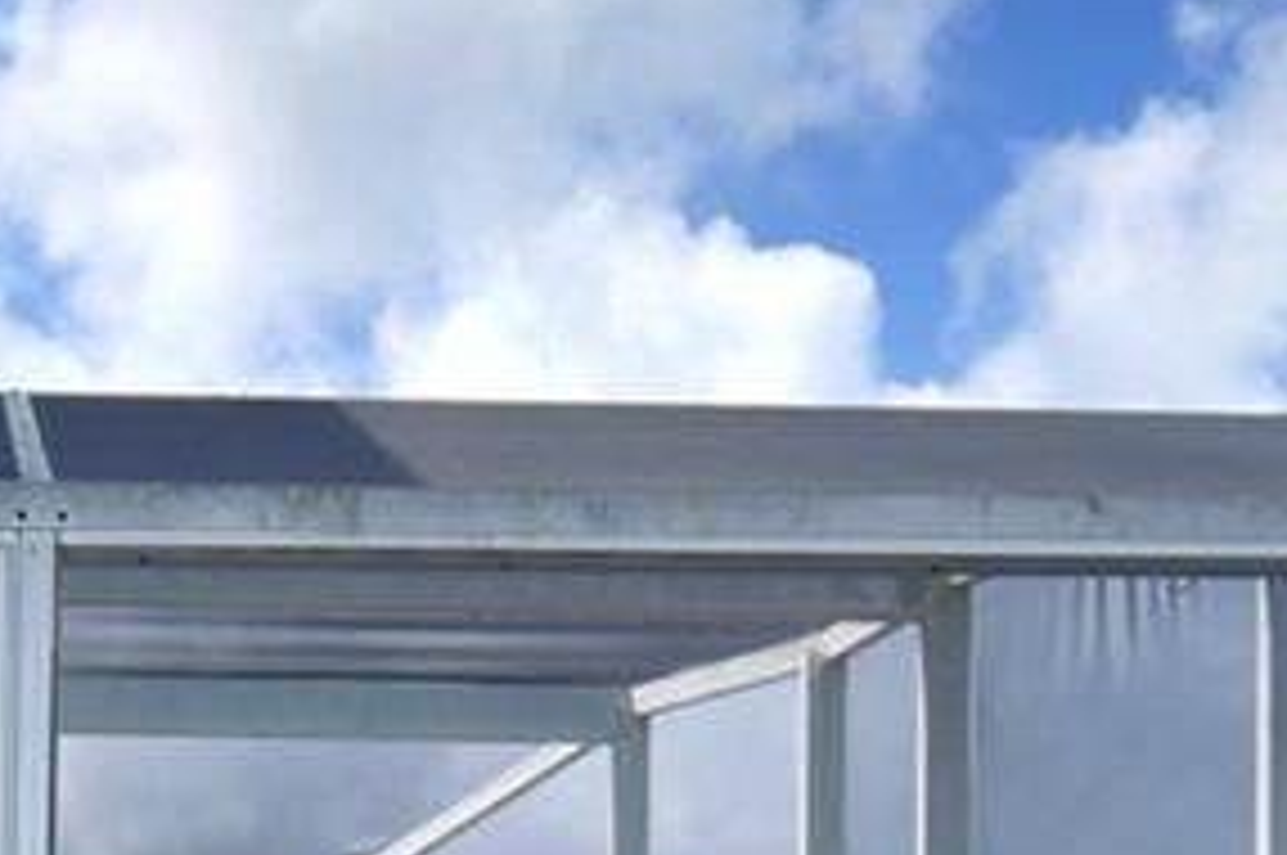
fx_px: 3000
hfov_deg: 23.2
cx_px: -4
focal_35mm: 84
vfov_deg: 14.6
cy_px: 1436
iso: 100
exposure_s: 1/800
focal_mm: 10
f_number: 4.5
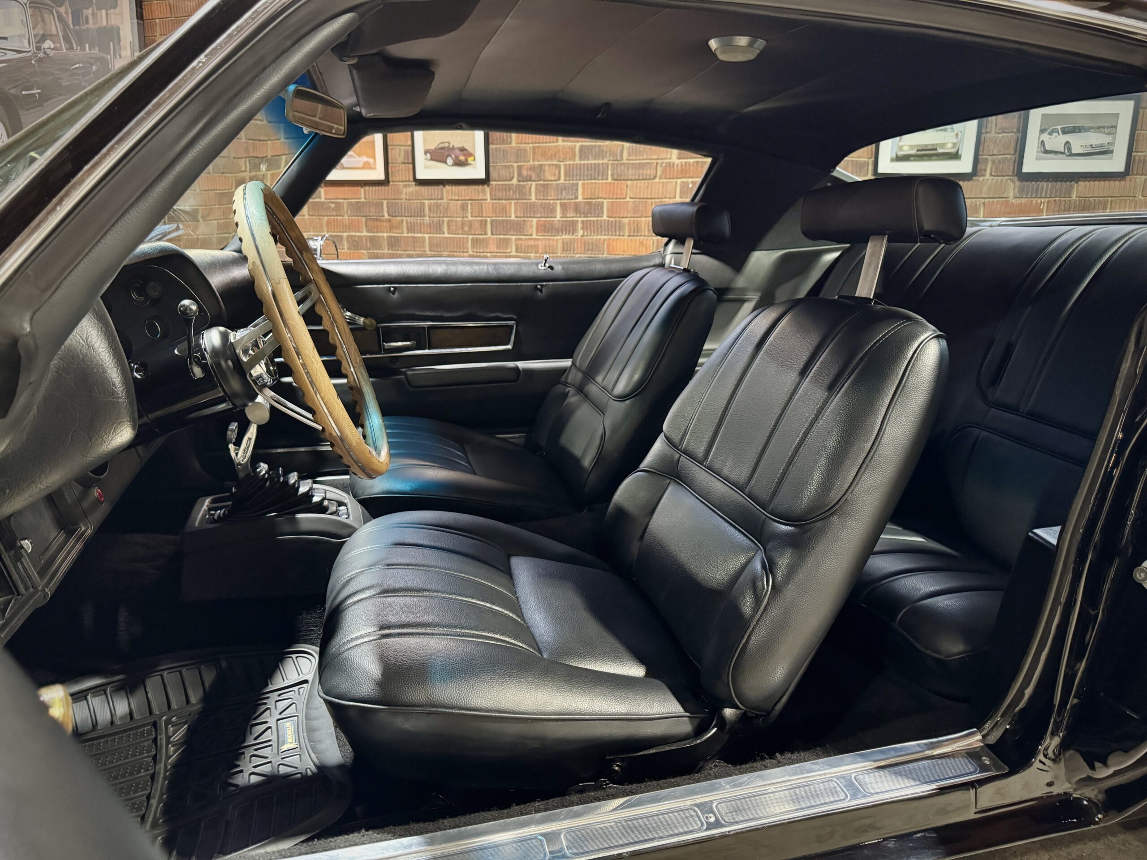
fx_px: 795
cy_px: 430
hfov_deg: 71.6
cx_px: 574
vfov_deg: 56.8
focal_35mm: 24
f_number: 1.78
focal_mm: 6.76
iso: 1000
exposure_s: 1/33
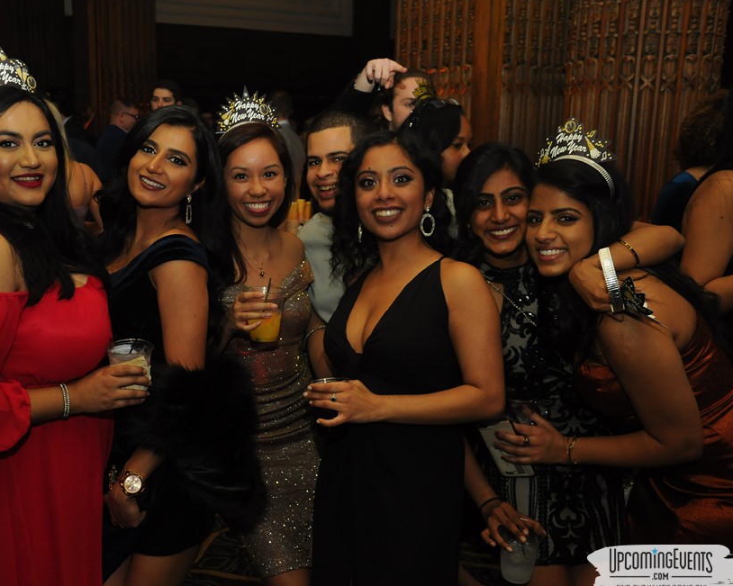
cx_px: 289
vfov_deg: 39.2
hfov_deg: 47.6
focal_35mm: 38
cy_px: 294
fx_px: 824
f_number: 4.5
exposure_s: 1/60
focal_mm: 22
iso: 800
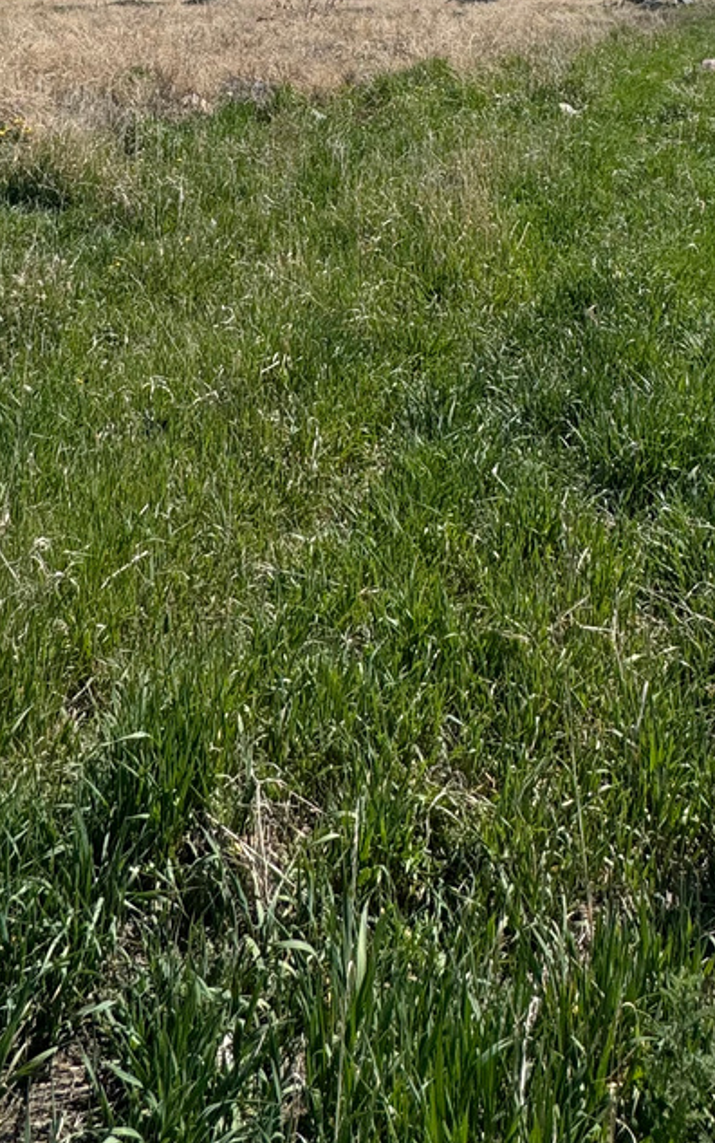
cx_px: 381
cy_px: -54
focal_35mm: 36
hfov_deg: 35.3
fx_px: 1122
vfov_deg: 44.1
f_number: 2.2
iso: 50
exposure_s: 1/2342
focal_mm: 2.22
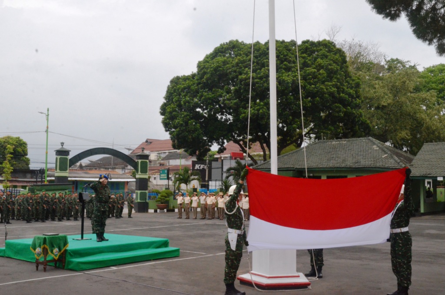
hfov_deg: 51.4
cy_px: 148
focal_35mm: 38
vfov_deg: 35.3
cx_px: 222
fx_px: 463
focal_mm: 25
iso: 3200
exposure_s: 1/250
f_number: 18
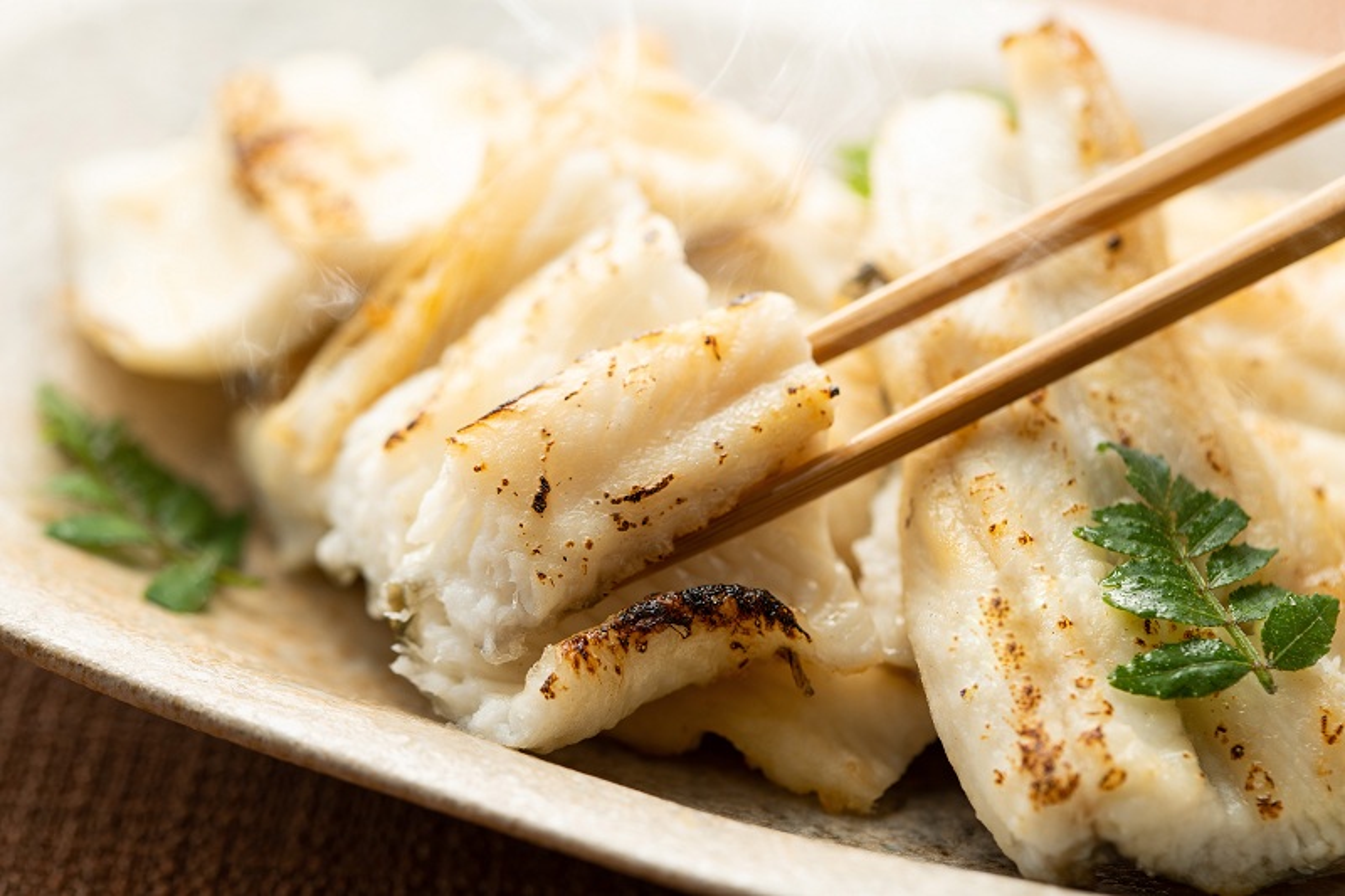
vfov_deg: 13.7
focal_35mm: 100
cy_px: 448
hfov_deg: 20.4
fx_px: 3735
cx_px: 672
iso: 100
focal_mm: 100
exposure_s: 1/160
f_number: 5
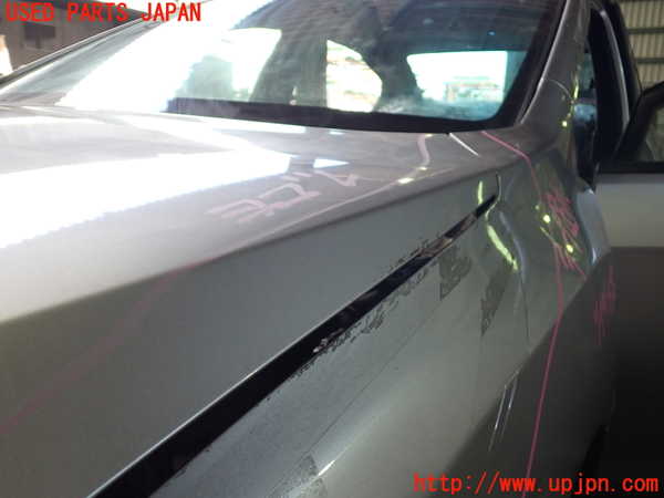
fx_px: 575
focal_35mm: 30
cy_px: 249
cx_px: 332
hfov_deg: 60.0
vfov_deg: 46.8
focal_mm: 5.4
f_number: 2.3
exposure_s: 1/125
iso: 200
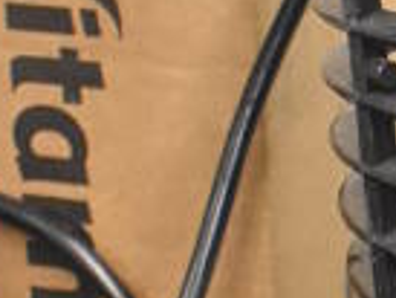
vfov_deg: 8.6
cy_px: 265
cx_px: 723
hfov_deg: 10.7
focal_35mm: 173
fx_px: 1981
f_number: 3.5
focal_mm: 18
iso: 2800
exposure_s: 1/125
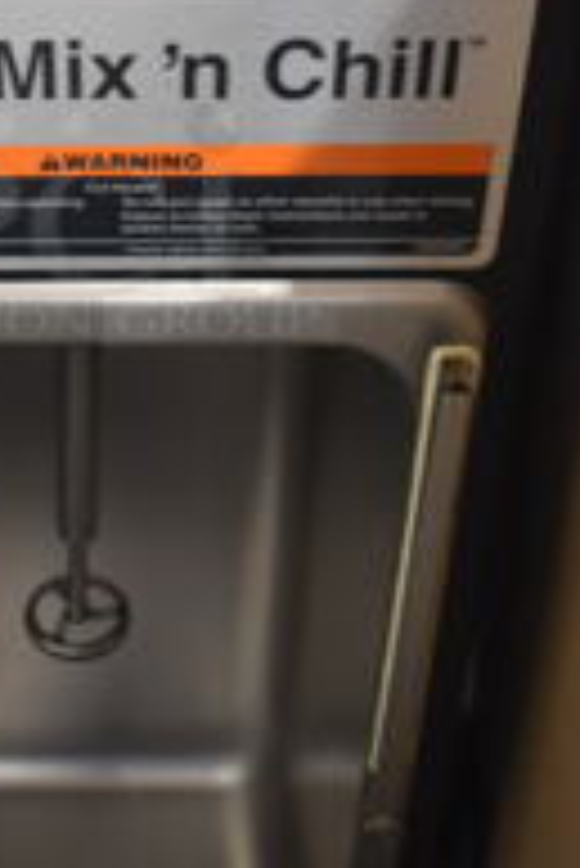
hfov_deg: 20.0
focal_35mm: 67
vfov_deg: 29.6
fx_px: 1616
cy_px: 223
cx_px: 76
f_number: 3.5
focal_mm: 18
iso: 1800
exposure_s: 1/30
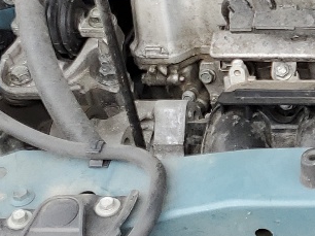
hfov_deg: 13.2
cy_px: 70
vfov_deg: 10.9
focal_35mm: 136
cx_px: 556
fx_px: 1237
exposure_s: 1/204
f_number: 1.5
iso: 50
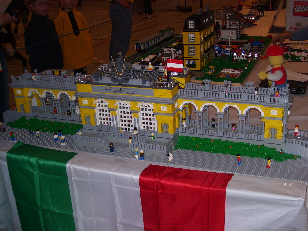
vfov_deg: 32.2
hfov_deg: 42.1
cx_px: 154
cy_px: 116
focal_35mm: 45
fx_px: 400
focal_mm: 7.6
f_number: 3
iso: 80
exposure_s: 1/60
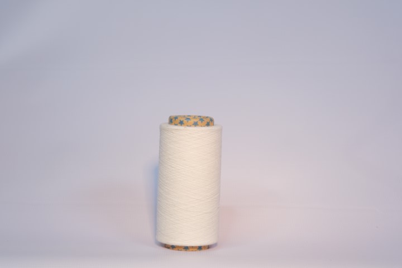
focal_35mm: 84
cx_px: 201
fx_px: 938
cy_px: 134
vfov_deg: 16.3
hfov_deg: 24.2
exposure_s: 1/100
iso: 800
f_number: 4.5
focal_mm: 56
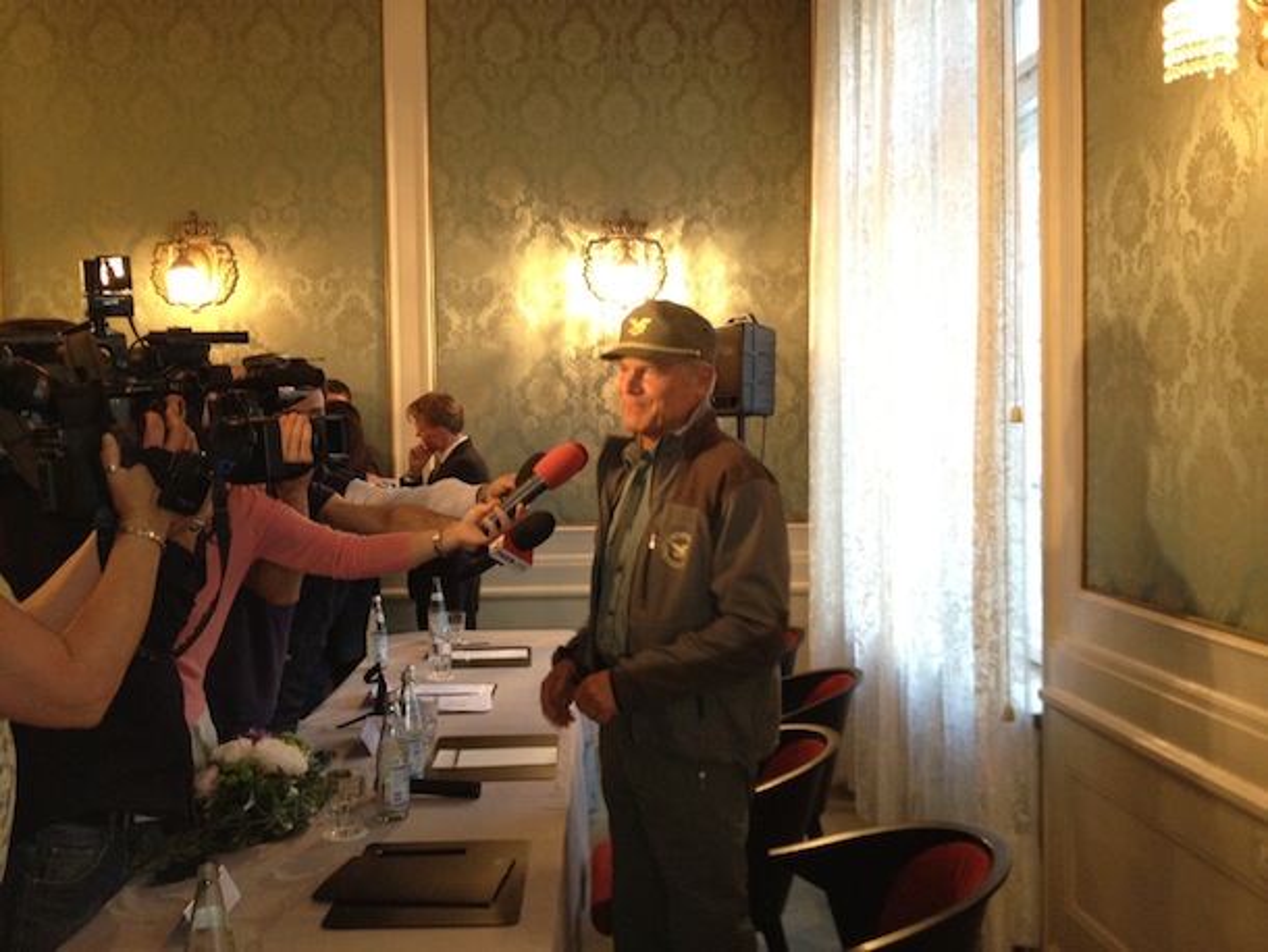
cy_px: 476
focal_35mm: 35
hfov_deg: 52.6
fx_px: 1283
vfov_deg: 40.7
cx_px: 634
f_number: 2.4
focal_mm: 4.28
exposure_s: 1/20
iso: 250
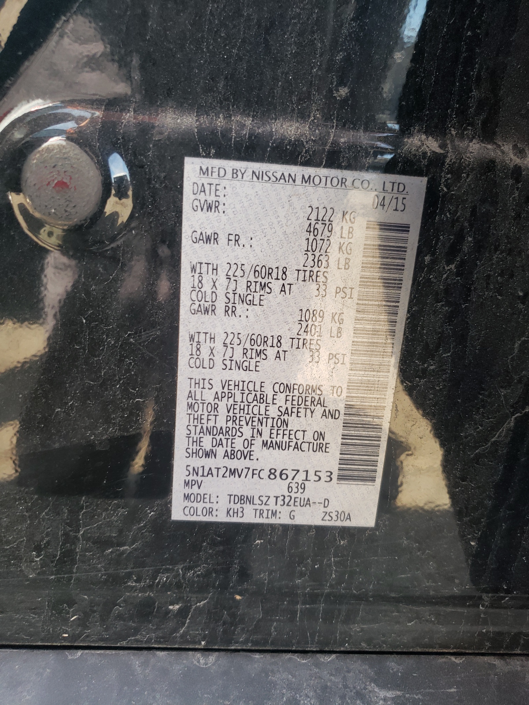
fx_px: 530
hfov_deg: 53.1
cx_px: 264
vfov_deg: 67.3
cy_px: 352
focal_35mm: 26
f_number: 1.5
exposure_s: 1/120
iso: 65
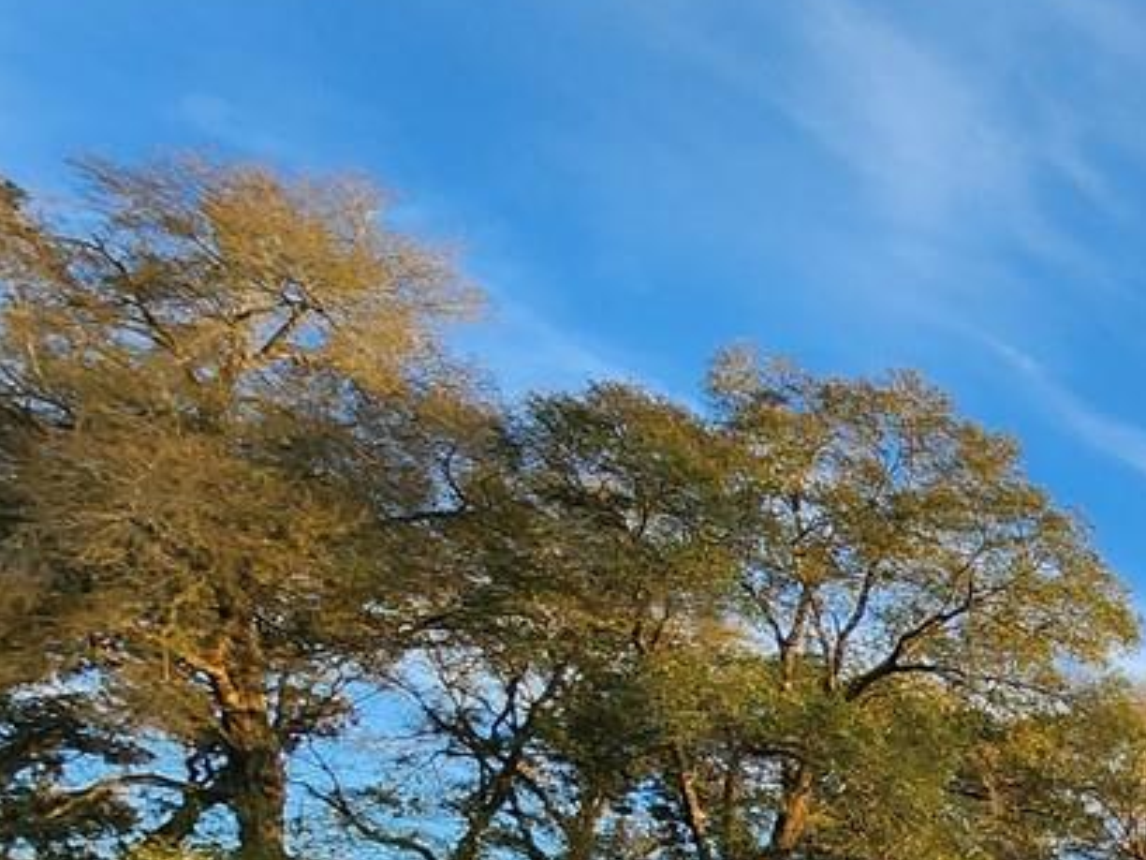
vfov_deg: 24.5
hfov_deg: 21.7
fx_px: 1688
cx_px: 2107
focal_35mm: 51
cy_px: 1155
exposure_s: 1/443
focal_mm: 2.2
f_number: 2.2
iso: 50
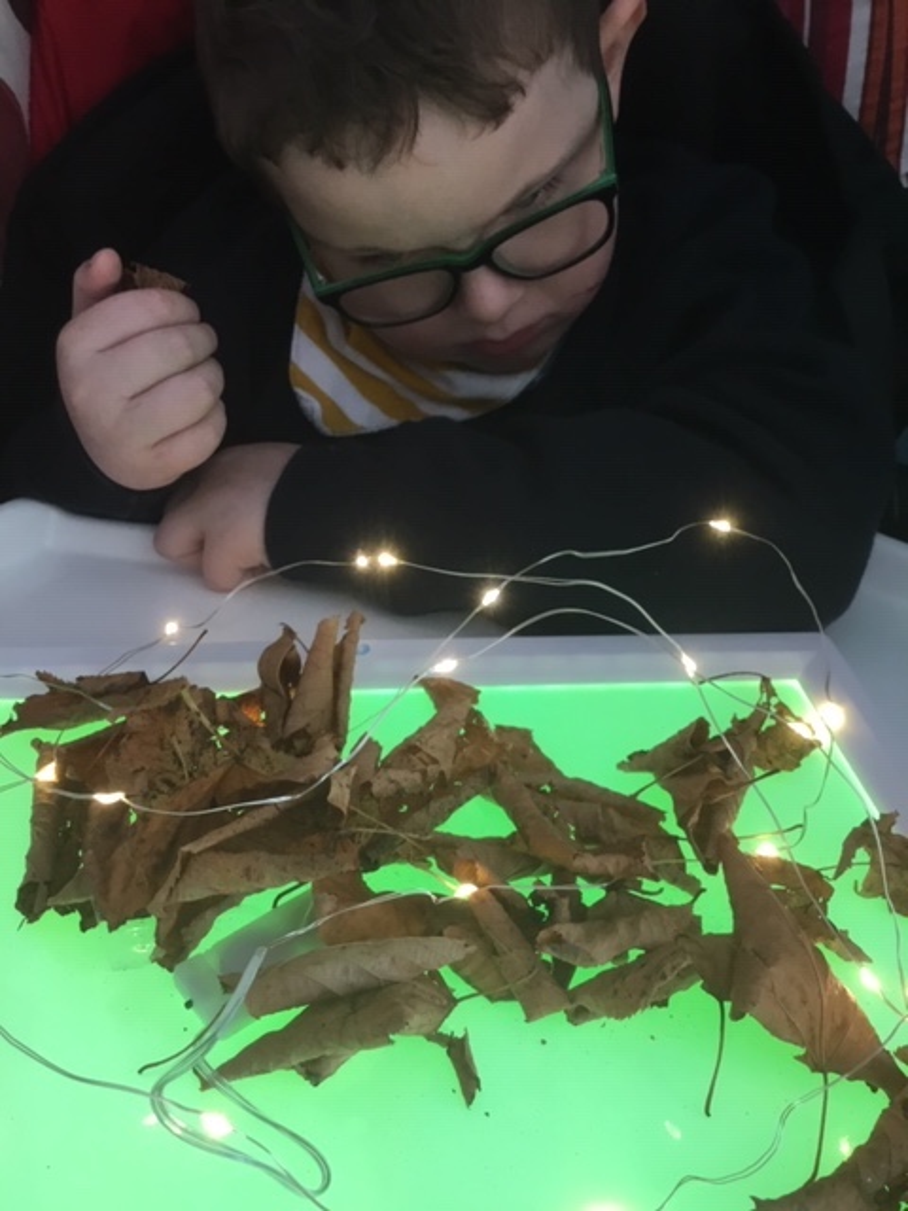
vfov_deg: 58.4
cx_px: 454
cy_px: 606
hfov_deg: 45.4
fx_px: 1084
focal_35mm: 31
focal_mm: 3.3
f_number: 2.4
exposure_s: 1/30
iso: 80
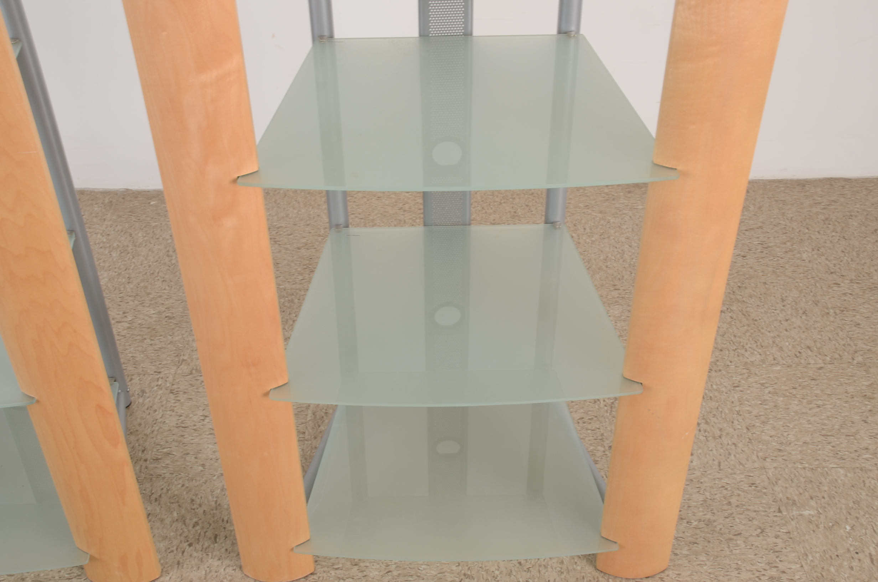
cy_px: 291
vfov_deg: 34.1
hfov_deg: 49.6
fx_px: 949
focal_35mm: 39
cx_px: 439
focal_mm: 26
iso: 160
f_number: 18
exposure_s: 1/125
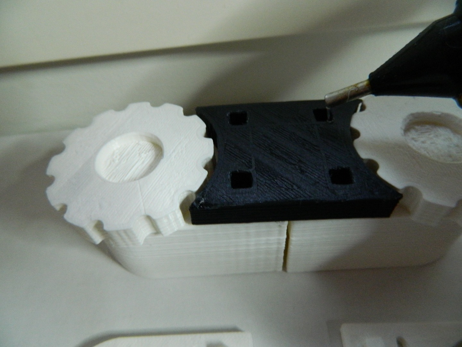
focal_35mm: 25
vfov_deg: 54.9
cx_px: 231
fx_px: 334
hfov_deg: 69.4
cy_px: 174
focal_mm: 4.5
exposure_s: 1/40
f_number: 3.1
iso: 400
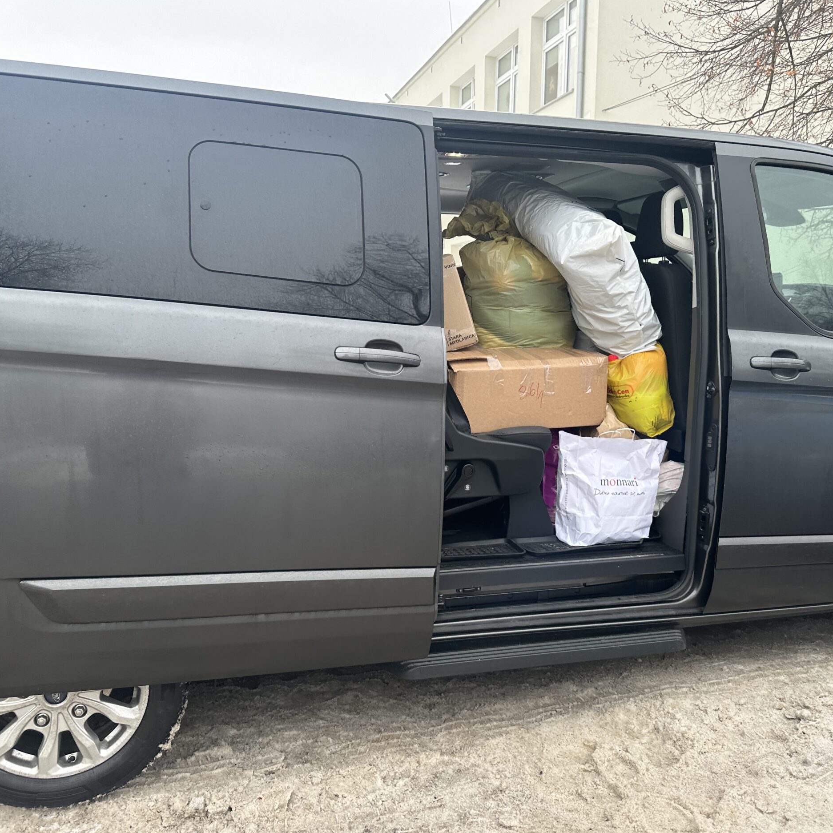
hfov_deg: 55.6
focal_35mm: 29
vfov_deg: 55.6
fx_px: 790
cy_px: 418
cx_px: 423
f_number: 1.78
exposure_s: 1/304
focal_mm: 6.86
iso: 80
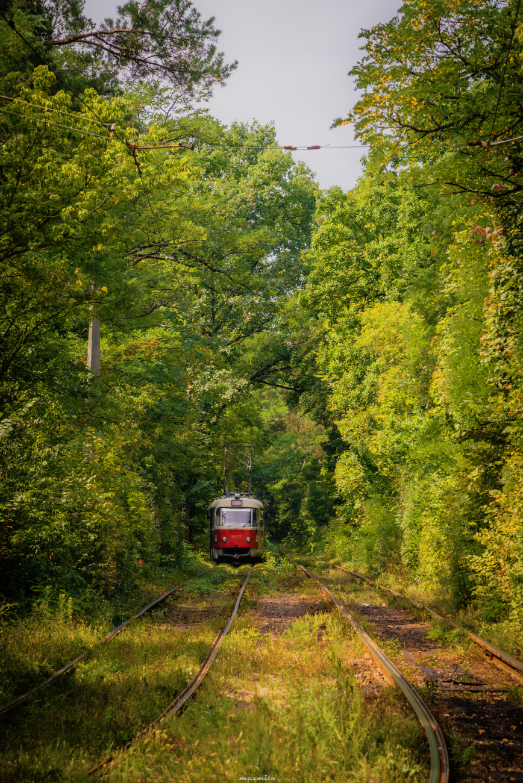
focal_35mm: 120
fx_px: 2612
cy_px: 392
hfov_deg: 11.4
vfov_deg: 17.1
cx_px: 262
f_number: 5.6
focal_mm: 120
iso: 320
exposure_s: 1/500
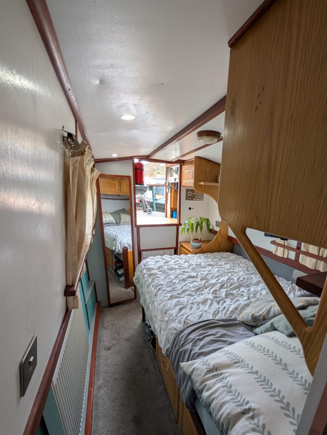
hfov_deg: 85.3
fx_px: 176
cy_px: 252
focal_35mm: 14
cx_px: 186
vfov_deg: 101.1
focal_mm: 2.02
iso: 47
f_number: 1.7
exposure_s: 1/75.6
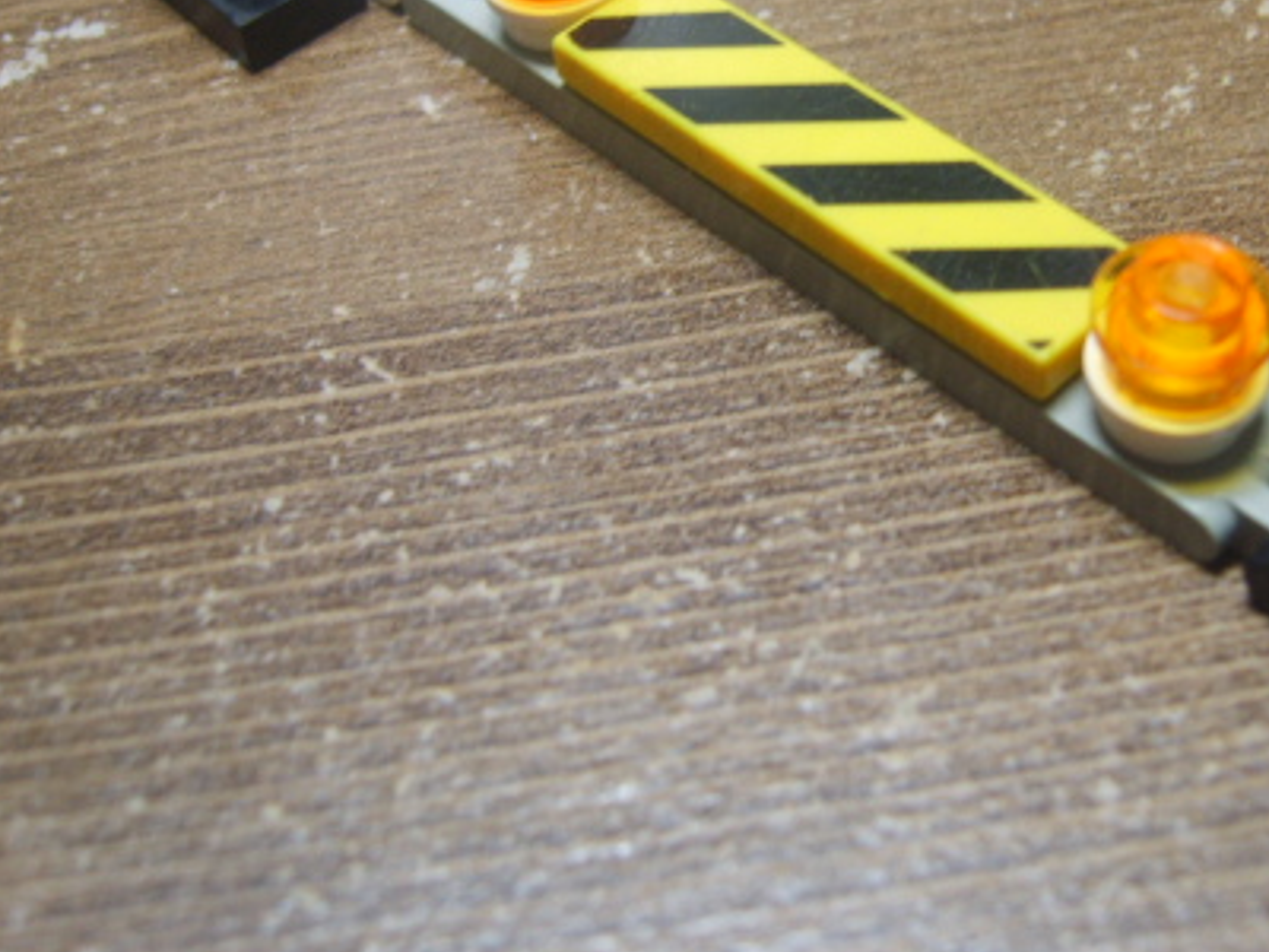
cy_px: 292
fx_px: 2053
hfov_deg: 34.0
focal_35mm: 56
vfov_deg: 25.9
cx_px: 847
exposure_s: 1/30
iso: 96
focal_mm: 7.4
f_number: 2.8
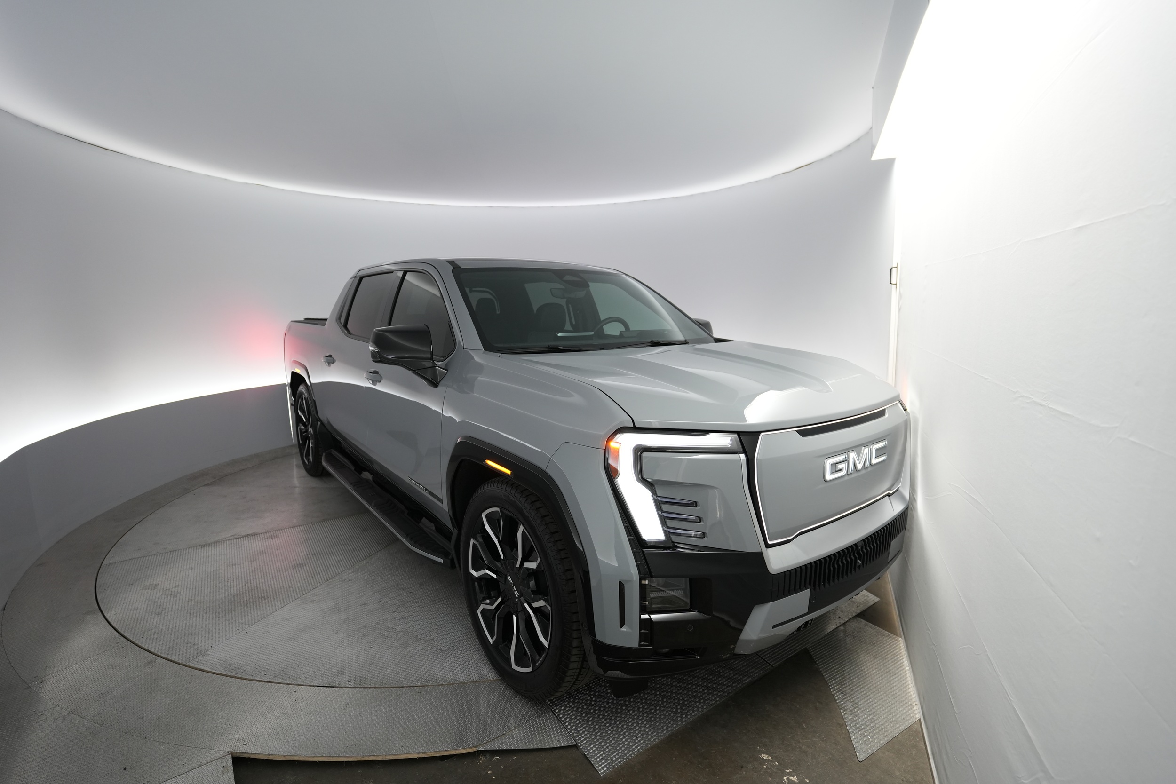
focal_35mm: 17
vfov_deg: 70.4
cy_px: 392
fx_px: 555
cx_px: 588
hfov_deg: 93.3
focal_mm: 17
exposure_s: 1/160
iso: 1000
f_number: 2.8
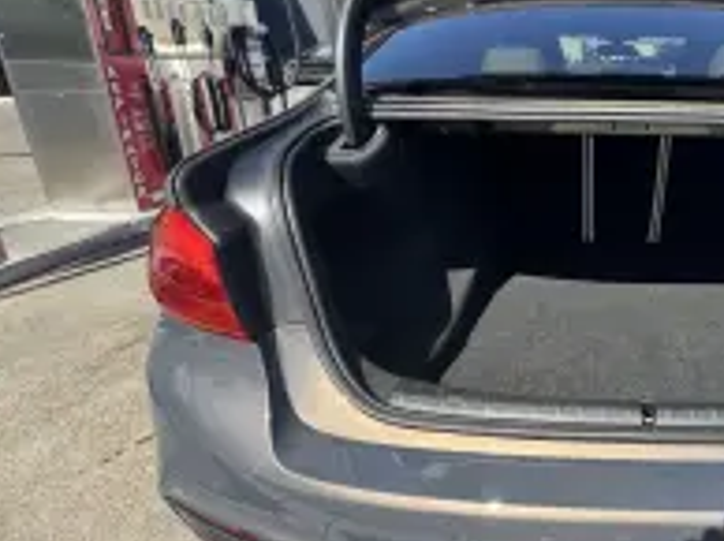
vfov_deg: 52.8
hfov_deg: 60.7
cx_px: 601
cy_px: 239
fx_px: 543
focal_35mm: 26
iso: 40
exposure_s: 1/317
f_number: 2.2
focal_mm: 2.22
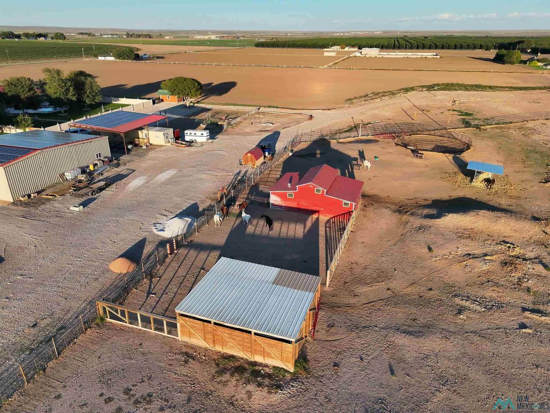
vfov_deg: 56.8
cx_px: 275
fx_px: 381
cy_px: 206
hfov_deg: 71.6
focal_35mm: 24
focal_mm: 6.72
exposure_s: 1/2500
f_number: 1.7
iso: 160
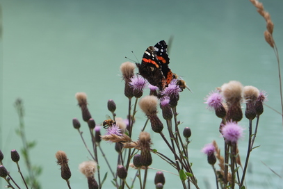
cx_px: 125
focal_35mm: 87
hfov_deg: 23.4
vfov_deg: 15.7
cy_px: 98
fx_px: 684
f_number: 5.6
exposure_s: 1/200
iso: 100
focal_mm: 50
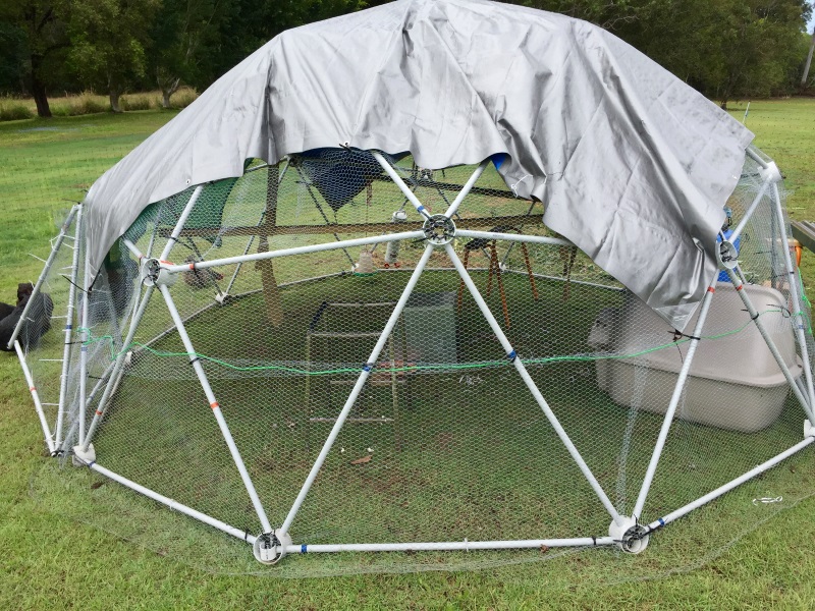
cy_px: 306
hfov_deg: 61.7
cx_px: 408
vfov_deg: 48.2
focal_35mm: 29
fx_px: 683
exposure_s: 1/1236
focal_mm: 4.15
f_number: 2.2
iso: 32
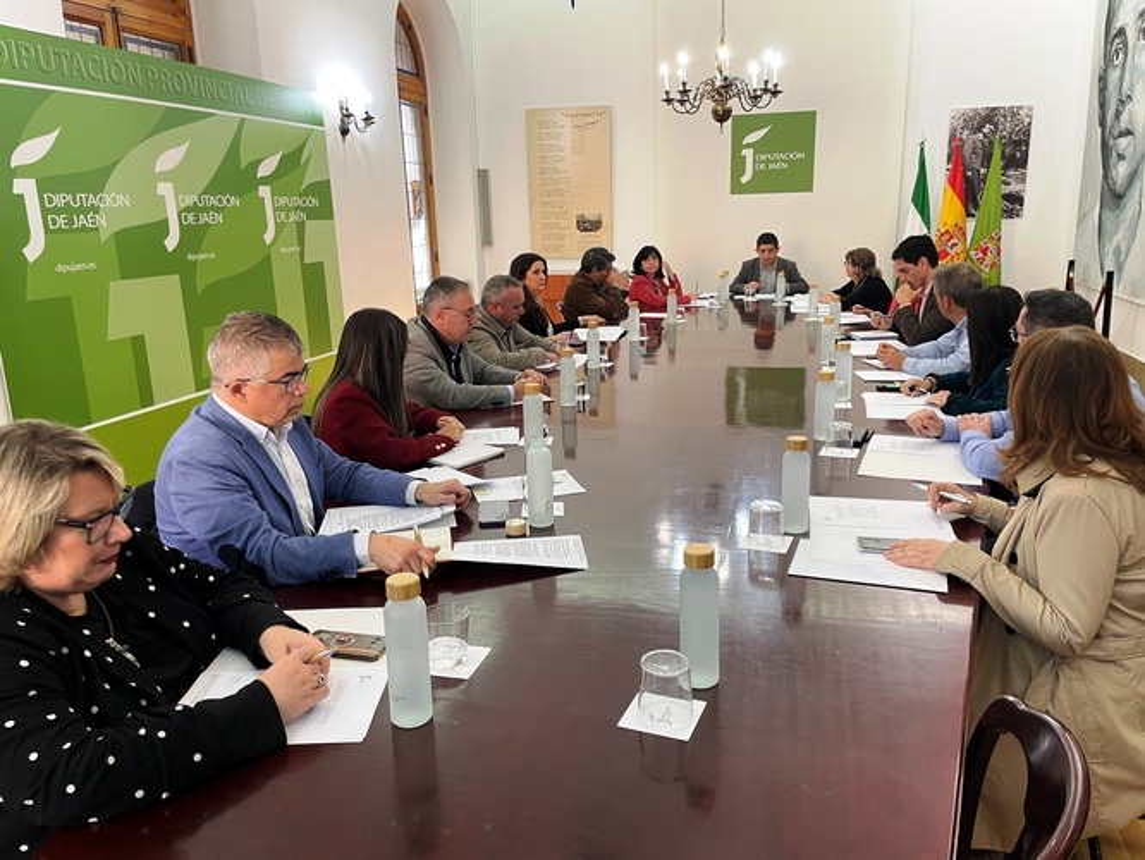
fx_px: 860
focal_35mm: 26
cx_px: 572
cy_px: 430
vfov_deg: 53.1
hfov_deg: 67.3
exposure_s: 1/50
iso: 100
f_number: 1.6
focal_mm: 4.2
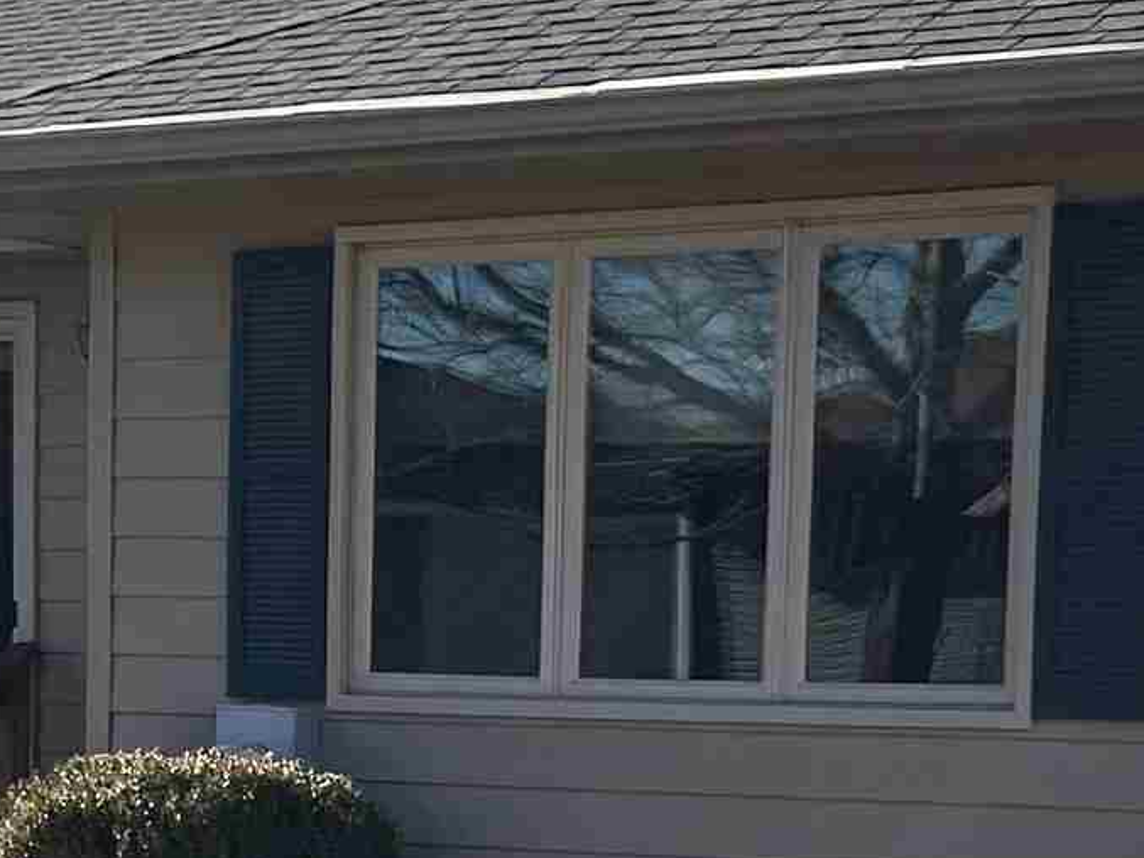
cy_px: 1098
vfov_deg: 12.2
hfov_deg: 16.6
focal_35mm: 118
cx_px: 324
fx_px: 3900
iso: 50
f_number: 1.6
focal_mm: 5.1
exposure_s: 1/2410
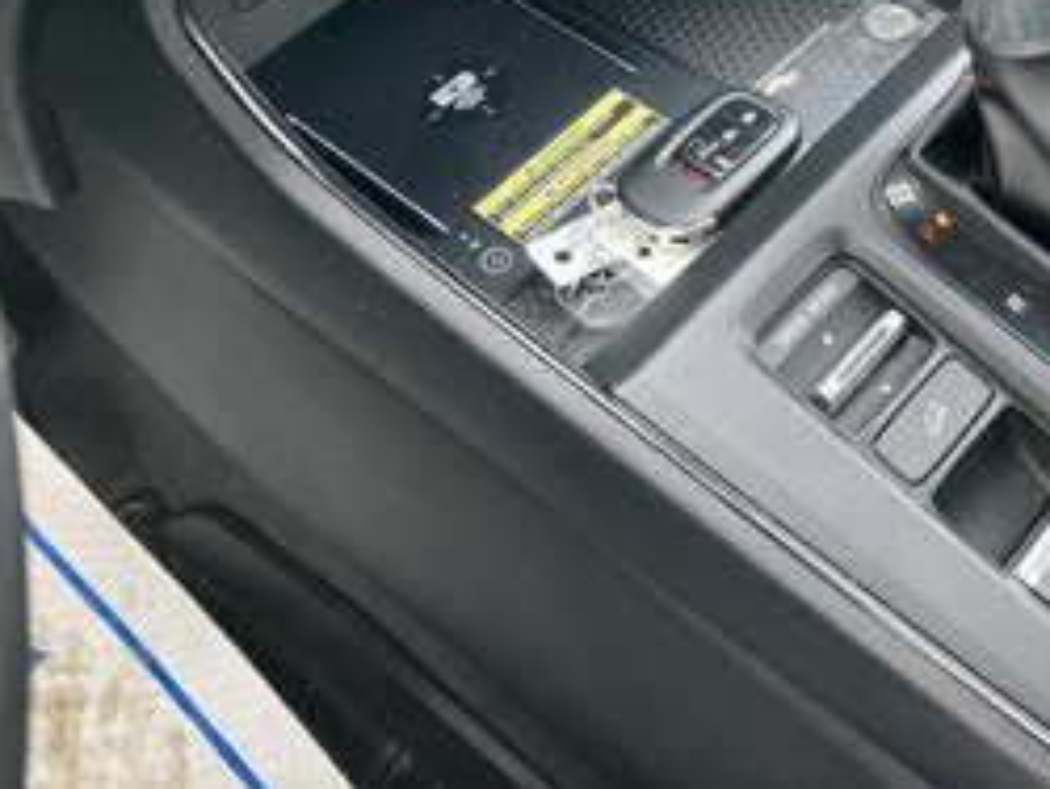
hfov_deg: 39.9
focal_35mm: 47
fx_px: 1427
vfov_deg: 30.0
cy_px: 132
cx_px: 697
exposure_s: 1/60
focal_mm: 3.99
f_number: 1.8
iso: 250
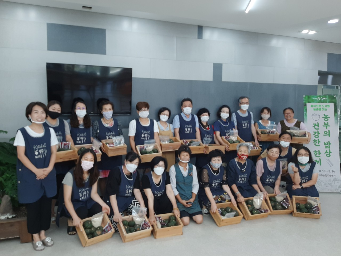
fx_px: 256
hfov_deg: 67.3
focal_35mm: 26
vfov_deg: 53.1
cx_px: 170
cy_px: 128
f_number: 1.7
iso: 40
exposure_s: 1/100
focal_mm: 3.93
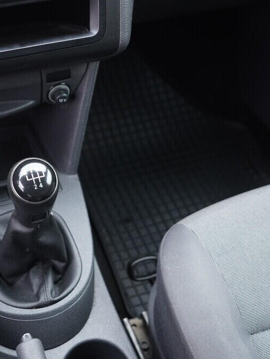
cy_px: 177
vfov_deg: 36.2
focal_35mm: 53
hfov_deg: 27.2
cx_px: 76
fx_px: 551
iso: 640
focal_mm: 24
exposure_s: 1/40
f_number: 2.8
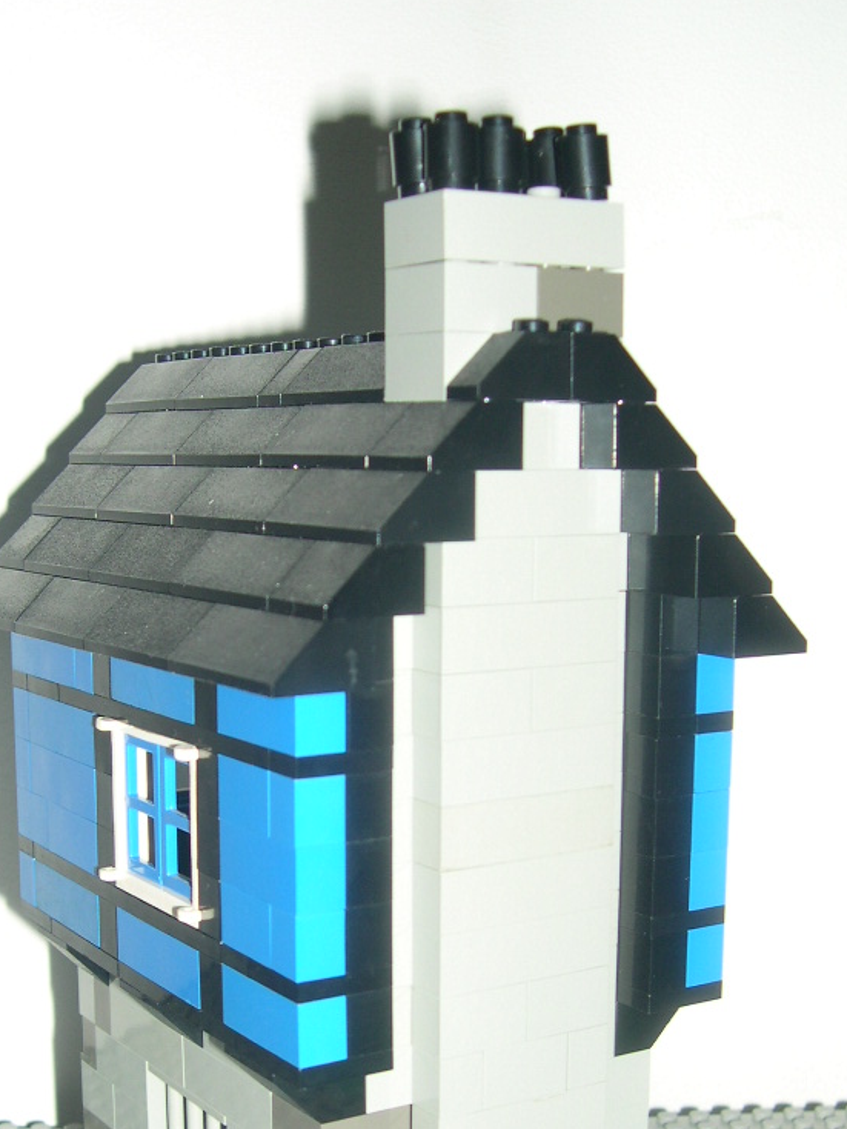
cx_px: 374
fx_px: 1728
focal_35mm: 53
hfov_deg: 27.5
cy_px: 766
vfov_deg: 35.7
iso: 100
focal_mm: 8
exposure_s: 1/60
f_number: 2.8
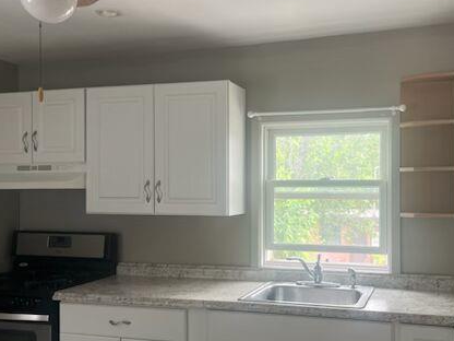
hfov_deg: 46.5
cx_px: 274
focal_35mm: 40
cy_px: 192
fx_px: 525
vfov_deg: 35.9
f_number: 1.5
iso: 100
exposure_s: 1/121
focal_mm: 5.7
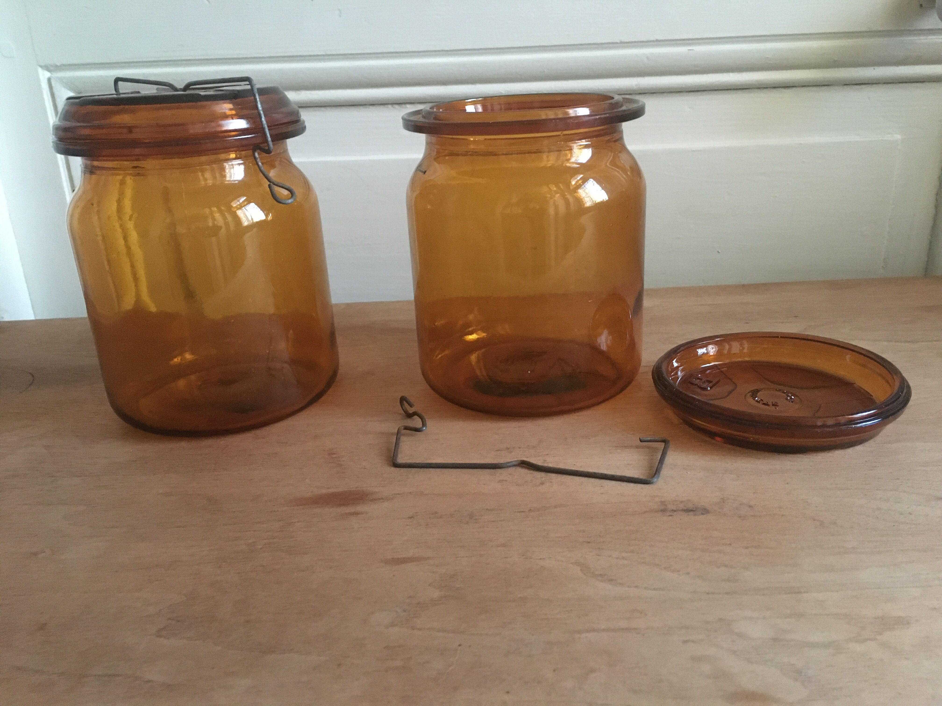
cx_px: 471
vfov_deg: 48.2
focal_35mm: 29
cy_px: 353
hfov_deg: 61.7
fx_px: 789
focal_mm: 4.15
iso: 320
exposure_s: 1/17
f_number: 2.2
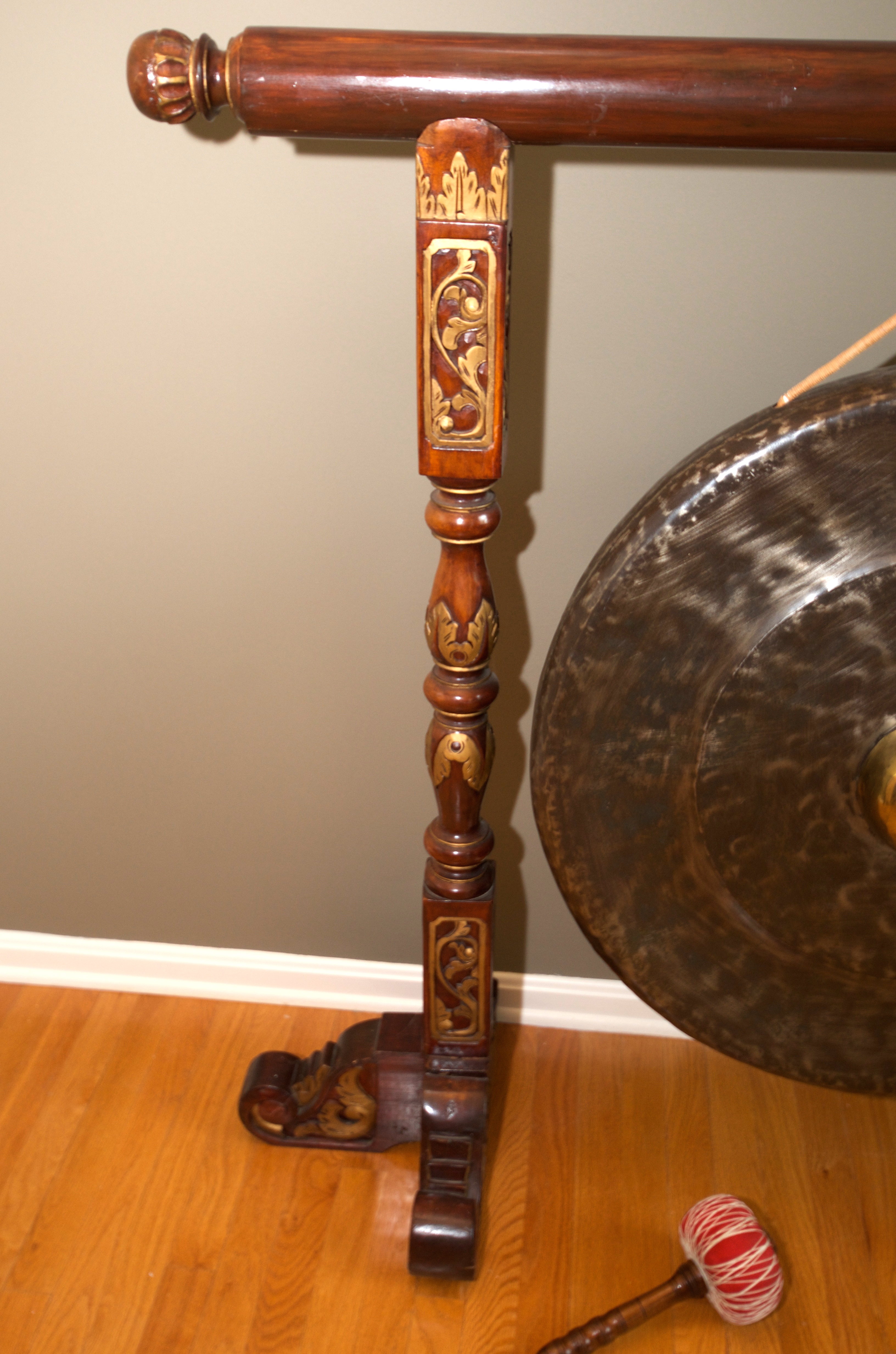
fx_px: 1350
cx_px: 448
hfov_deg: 36.7
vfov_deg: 53.2
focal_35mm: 36
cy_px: 677
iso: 320
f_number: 4.5
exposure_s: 1/60
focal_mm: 24
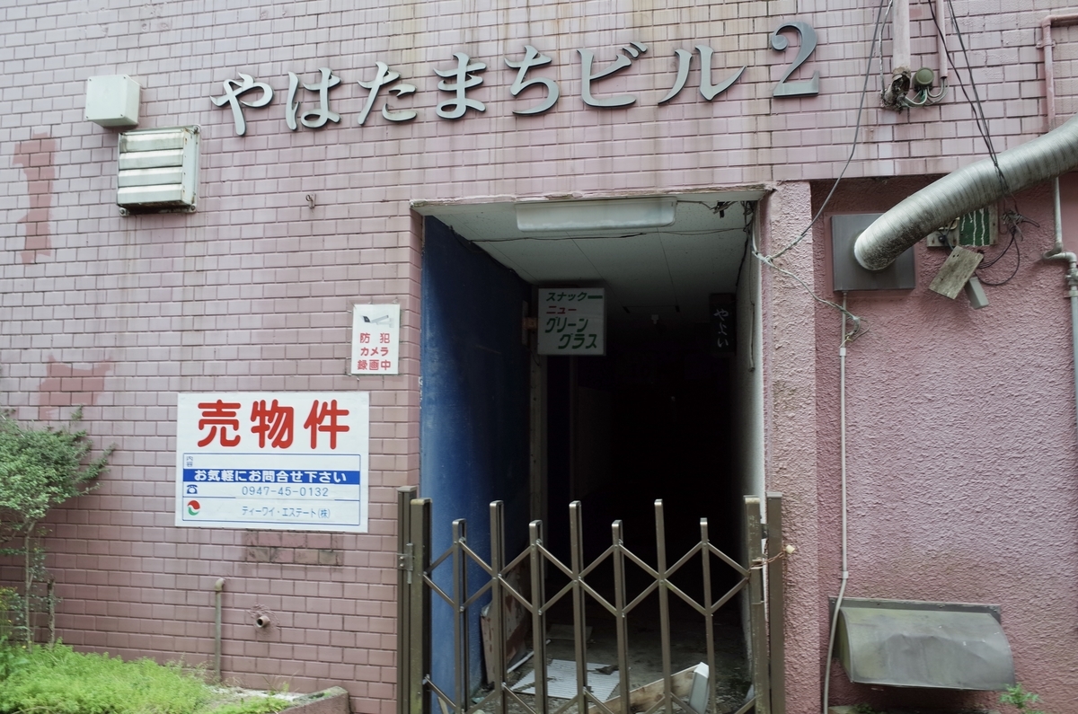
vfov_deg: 46.2
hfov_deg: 65.6
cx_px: 539
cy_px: 357
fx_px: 837
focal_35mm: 28
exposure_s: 1/30
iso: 160
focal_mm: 18.3
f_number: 4.5
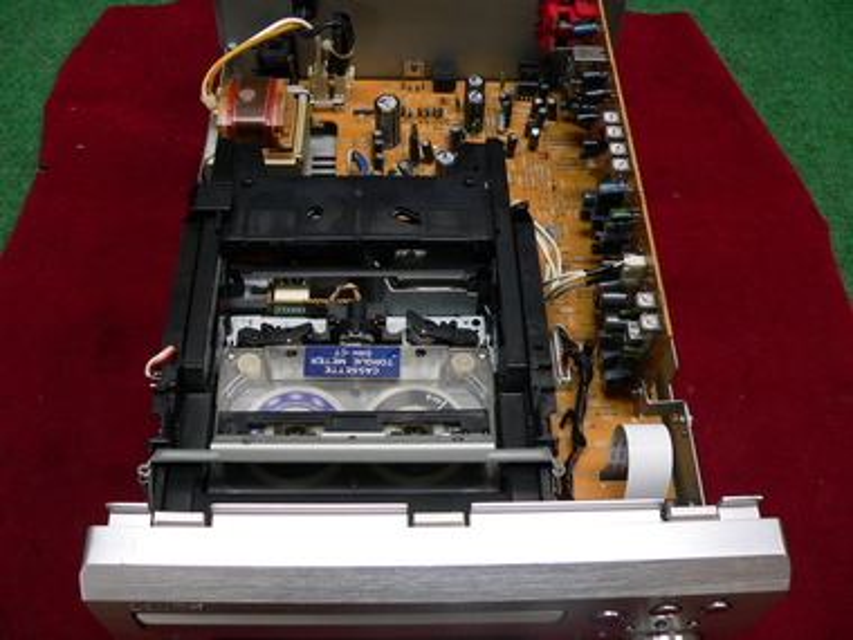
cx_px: 426
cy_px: 320
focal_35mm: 36
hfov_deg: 51.4
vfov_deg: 39.7
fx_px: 887
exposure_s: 1/20
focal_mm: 6
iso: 200
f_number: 2.8
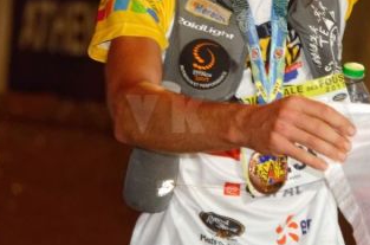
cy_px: -30
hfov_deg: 4.0
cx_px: 382
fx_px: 5303
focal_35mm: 517
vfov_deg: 2.6
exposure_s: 1/80
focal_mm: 135
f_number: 5.6
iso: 1000
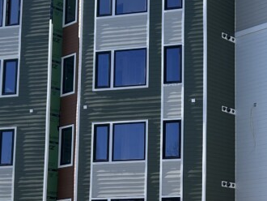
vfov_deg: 17.2
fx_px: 656
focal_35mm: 85
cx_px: 230
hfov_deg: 22.5
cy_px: 176
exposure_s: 1/3831
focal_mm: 5.7
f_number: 1.5
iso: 50
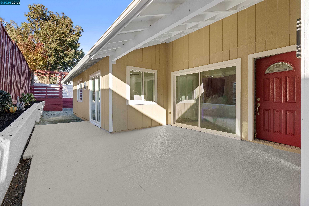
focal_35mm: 16
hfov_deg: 96.7
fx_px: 137
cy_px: 103
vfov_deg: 73.7
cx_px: 154
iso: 200
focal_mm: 16
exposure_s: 1/40
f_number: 8
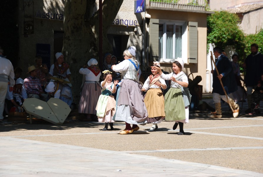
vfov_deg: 10.2
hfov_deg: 15.2
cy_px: 88
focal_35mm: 135
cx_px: 132
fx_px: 989
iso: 100
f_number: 8
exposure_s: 1/200
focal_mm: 90
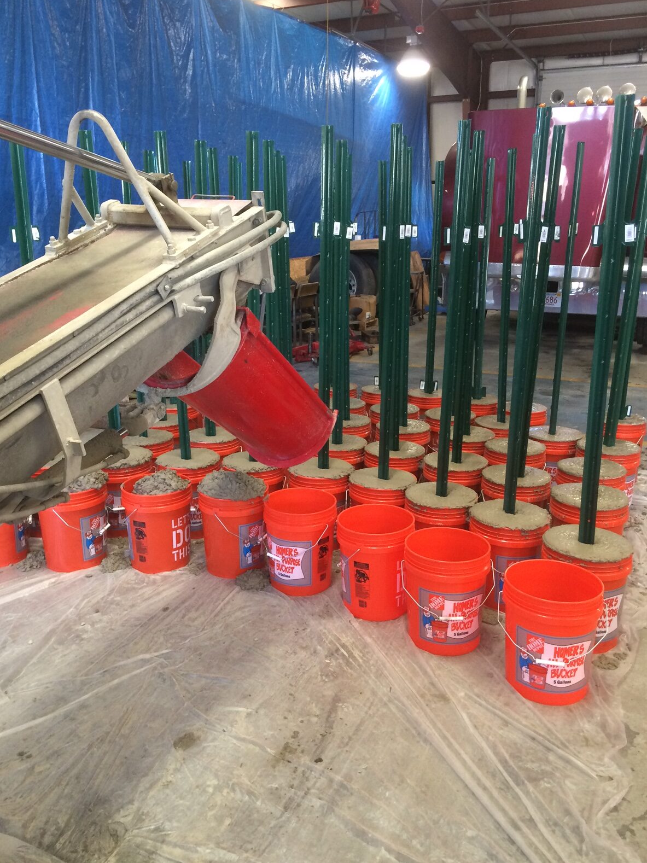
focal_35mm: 30
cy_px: 418
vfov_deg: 60.0
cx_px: 317
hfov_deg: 46.8
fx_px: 748
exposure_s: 1/30
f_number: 2.2
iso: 100
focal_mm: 4.15
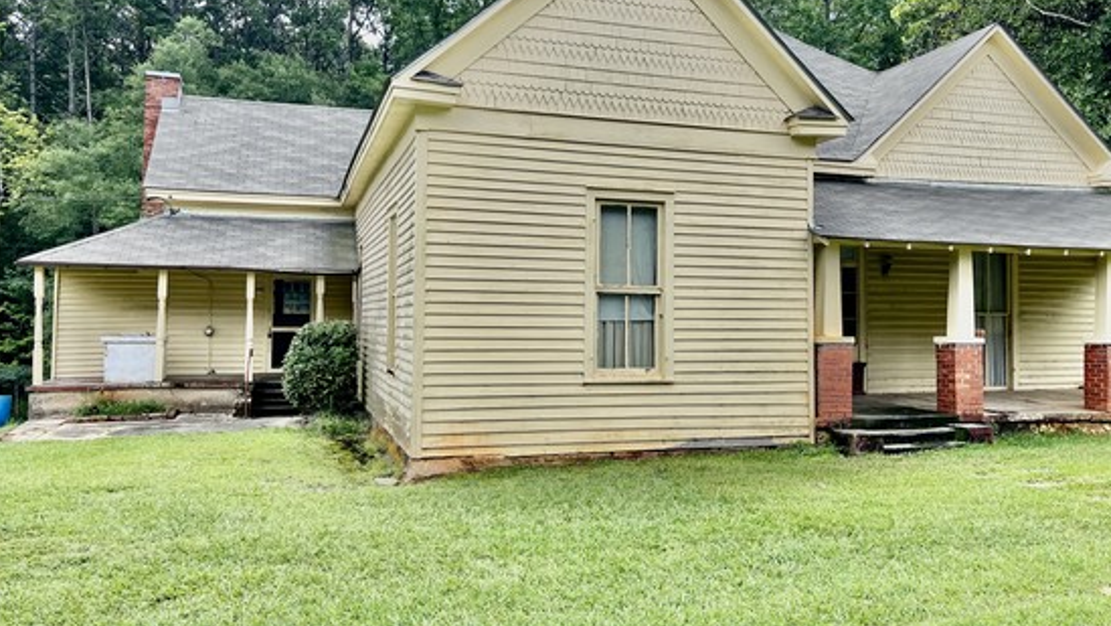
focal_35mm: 33
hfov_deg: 59.2
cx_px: 642
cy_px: 265
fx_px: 972
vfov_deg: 35.6
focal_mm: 5.1
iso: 50
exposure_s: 1/1672
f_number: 1.6
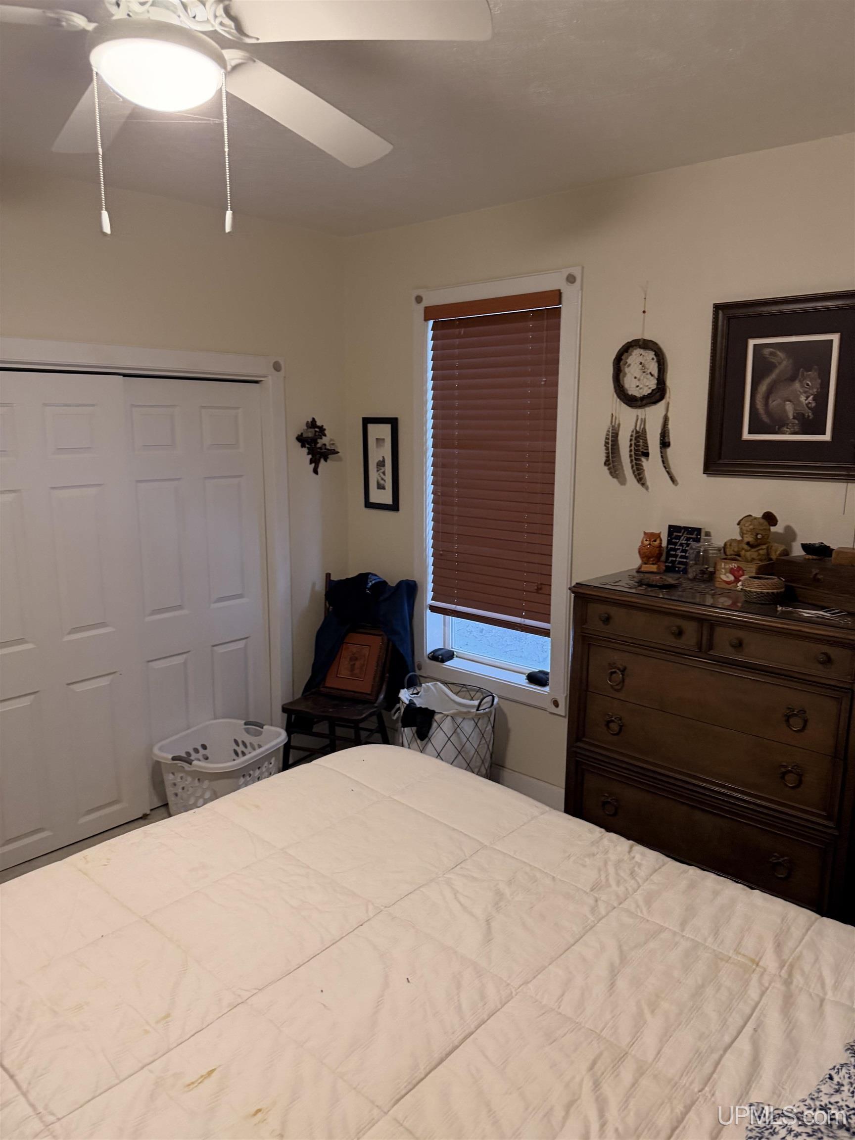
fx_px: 790
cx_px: 428
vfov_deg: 71.6
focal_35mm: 24
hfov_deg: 56.8
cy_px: 570
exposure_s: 1/60
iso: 500
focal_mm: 6.76
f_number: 1.78
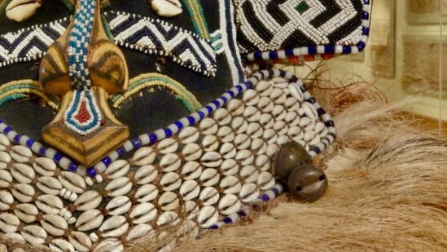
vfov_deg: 19.5
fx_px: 723
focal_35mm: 61
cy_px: 51
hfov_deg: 32.9
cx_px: 60
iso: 560
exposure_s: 1/8
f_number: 4
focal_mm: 5.4
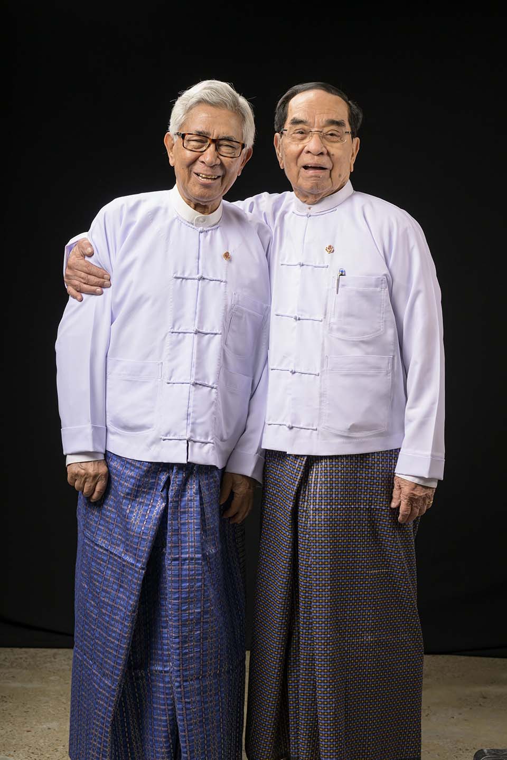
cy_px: 380
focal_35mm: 85
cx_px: 254
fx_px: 1795
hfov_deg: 16.1
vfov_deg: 23.9
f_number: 7.1
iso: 320
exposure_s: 1/200
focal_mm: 85
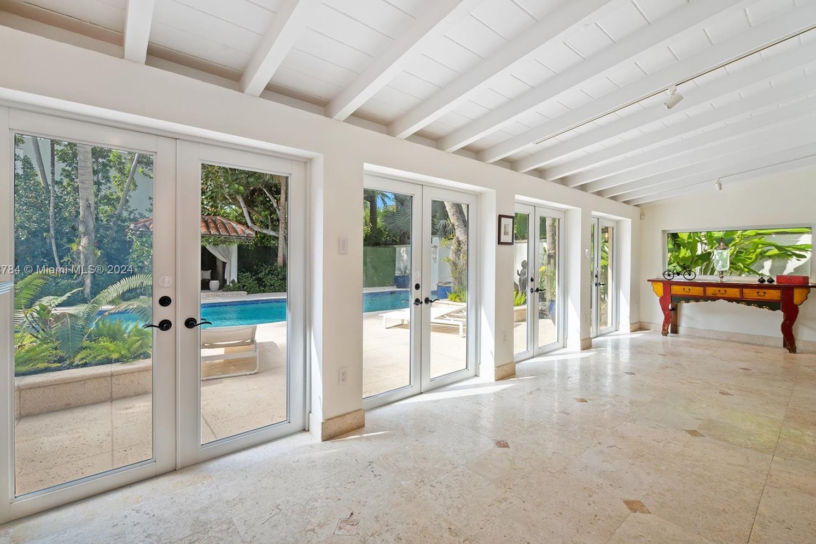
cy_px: 271
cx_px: 396
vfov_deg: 77.3
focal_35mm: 15
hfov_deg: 100.4
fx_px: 340
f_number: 8
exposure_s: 1/25
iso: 200
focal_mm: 14
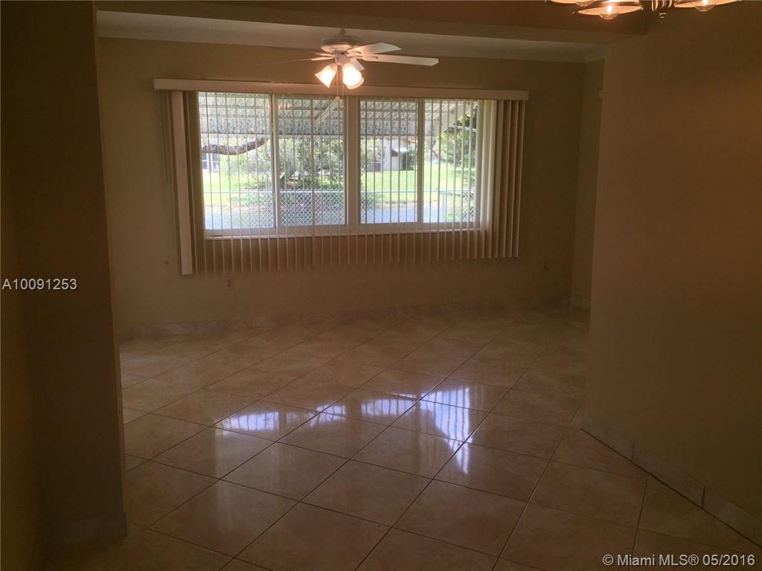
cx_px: 381
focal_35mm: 29
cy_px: 286
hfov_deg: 61.7
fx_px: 638
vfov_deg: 48.2
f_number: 2.2
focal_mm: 4.15
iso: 32
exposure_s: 1/221
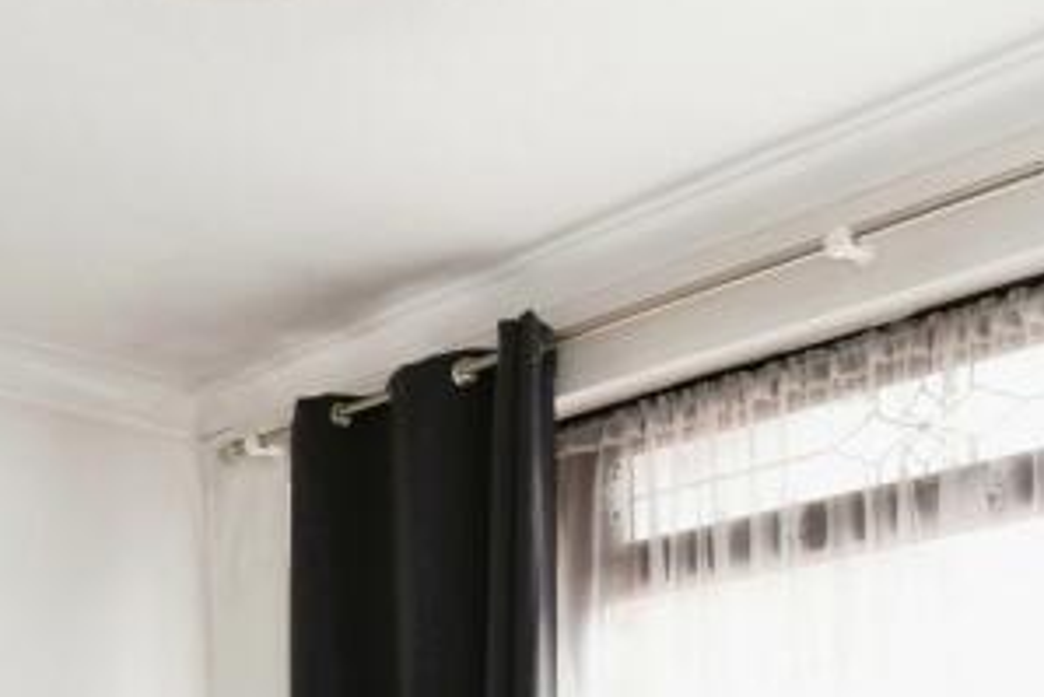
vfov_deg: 21.5
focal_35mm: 55
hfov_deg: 29.6
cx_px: -287
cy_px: 979
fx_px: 1596
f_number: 10
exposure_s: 1/60
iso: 640
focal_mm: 16
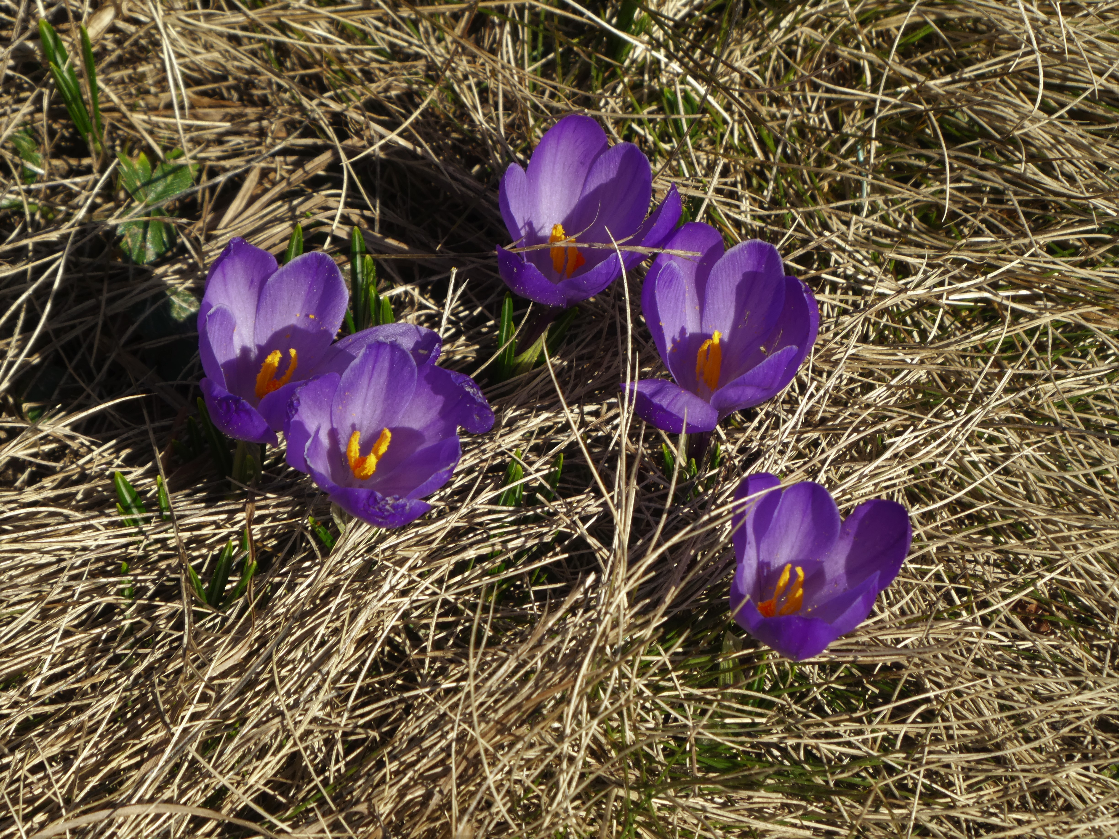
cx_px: 560
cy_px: 420
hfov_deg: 7.9
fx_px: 8082
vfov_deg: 5.9
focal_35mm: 250
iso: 80
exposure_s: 1/250
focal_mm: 44.8
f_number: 5.6
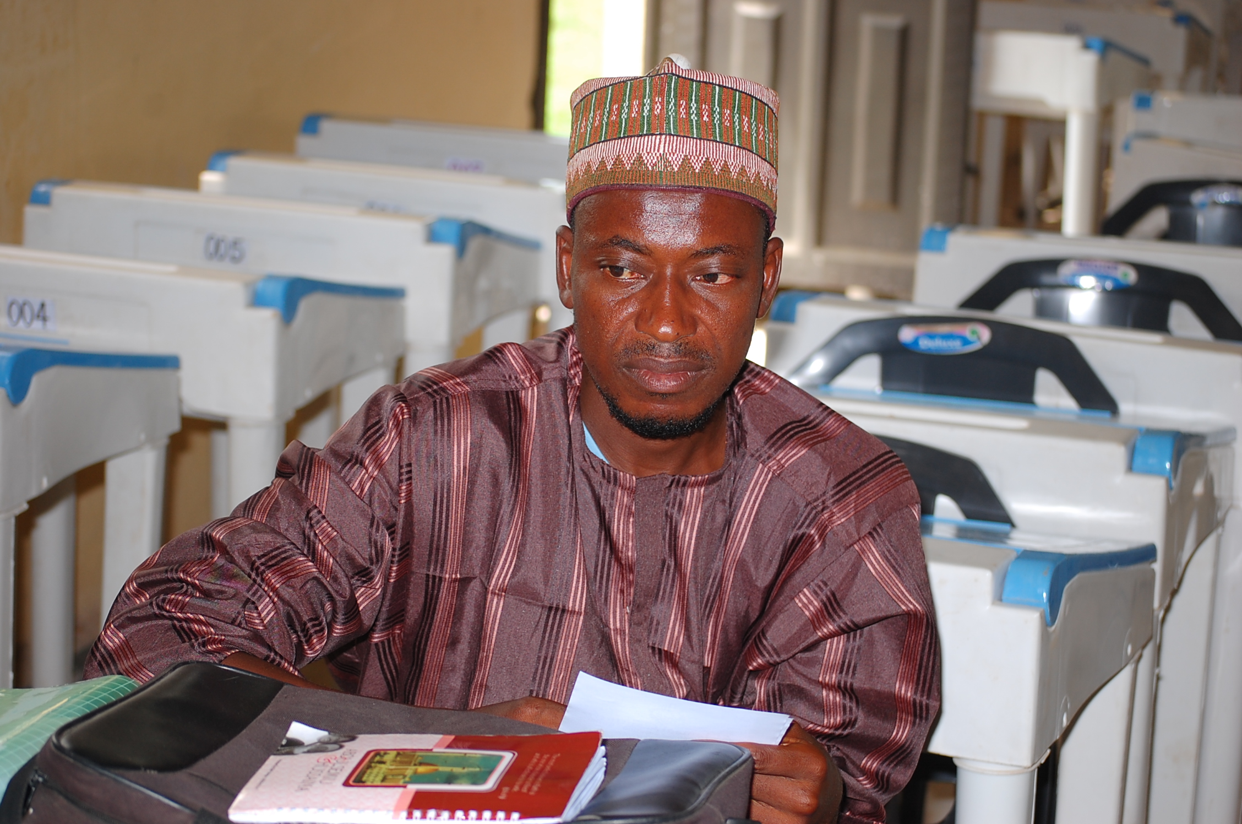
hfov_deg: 24.7
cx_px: 621
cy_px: 412
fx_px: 2841
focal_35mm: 82
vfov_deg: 16.5
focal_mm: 55
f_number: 4
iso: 200
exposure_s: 1/100
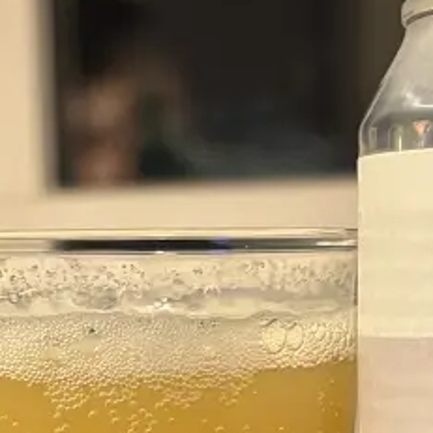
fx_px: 1443
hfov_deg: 17.0
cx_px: 281
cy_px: 635
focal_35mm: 102
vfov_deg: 15.8
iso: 400
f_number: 1.6
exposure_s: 1/33
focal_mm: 5.96
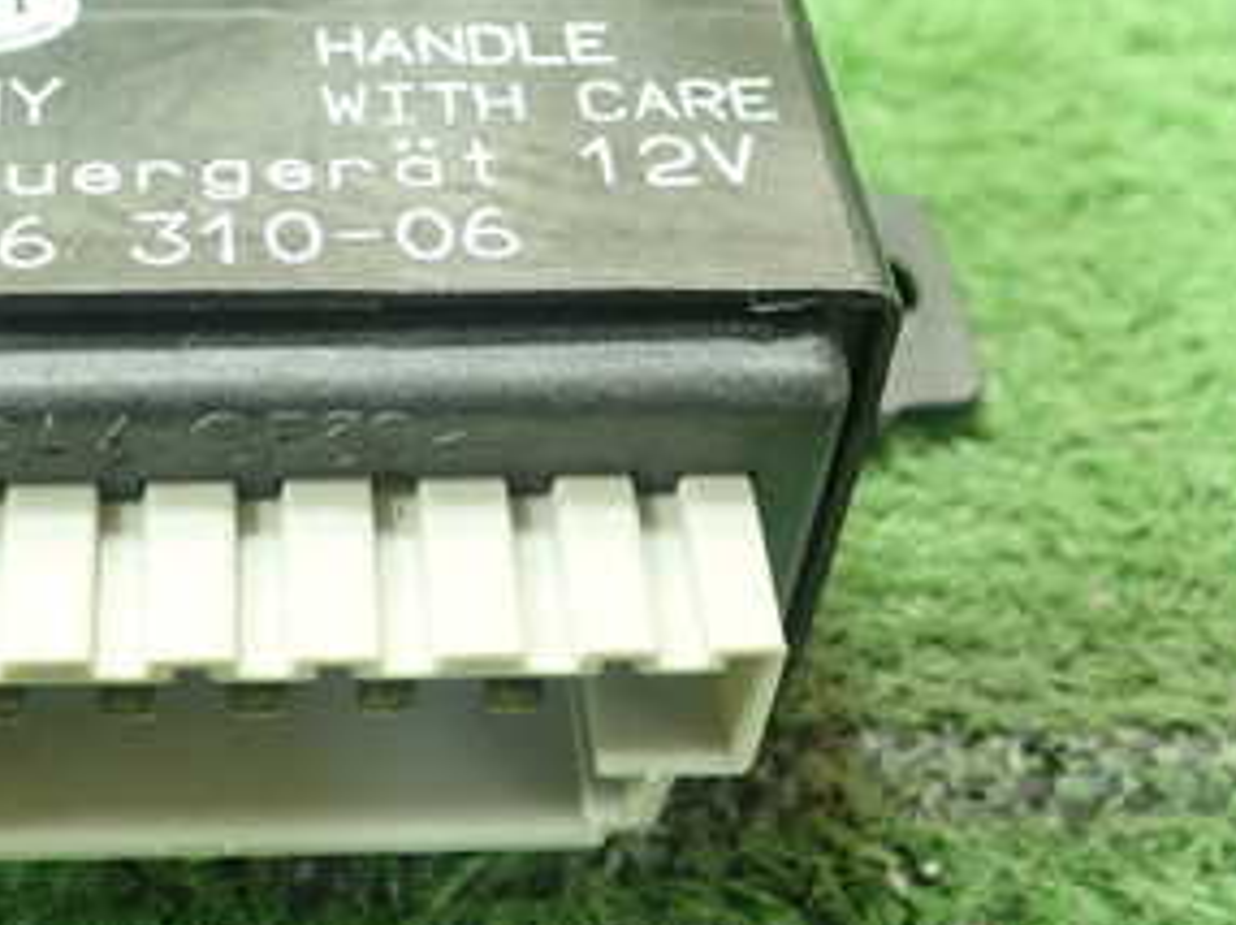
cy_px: 303
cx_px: 311
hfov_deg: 30.2
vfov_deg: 23.1
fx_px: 2248
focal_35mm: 63
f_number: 2.3
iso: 640
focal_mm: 5.5
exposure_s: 1/125
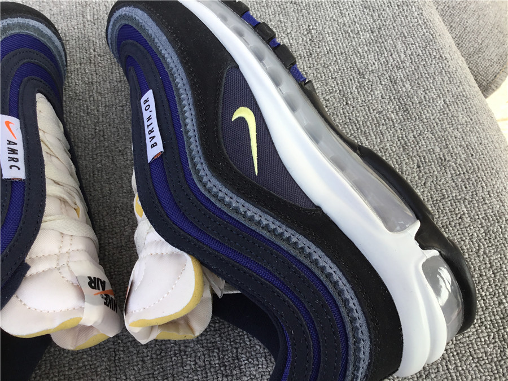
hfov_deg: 58.4
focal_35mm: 31
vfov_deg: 45.4
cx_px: 254
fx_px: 455
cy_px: 190
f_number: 2.4
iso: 25
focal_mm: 3.3
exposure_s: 1/324
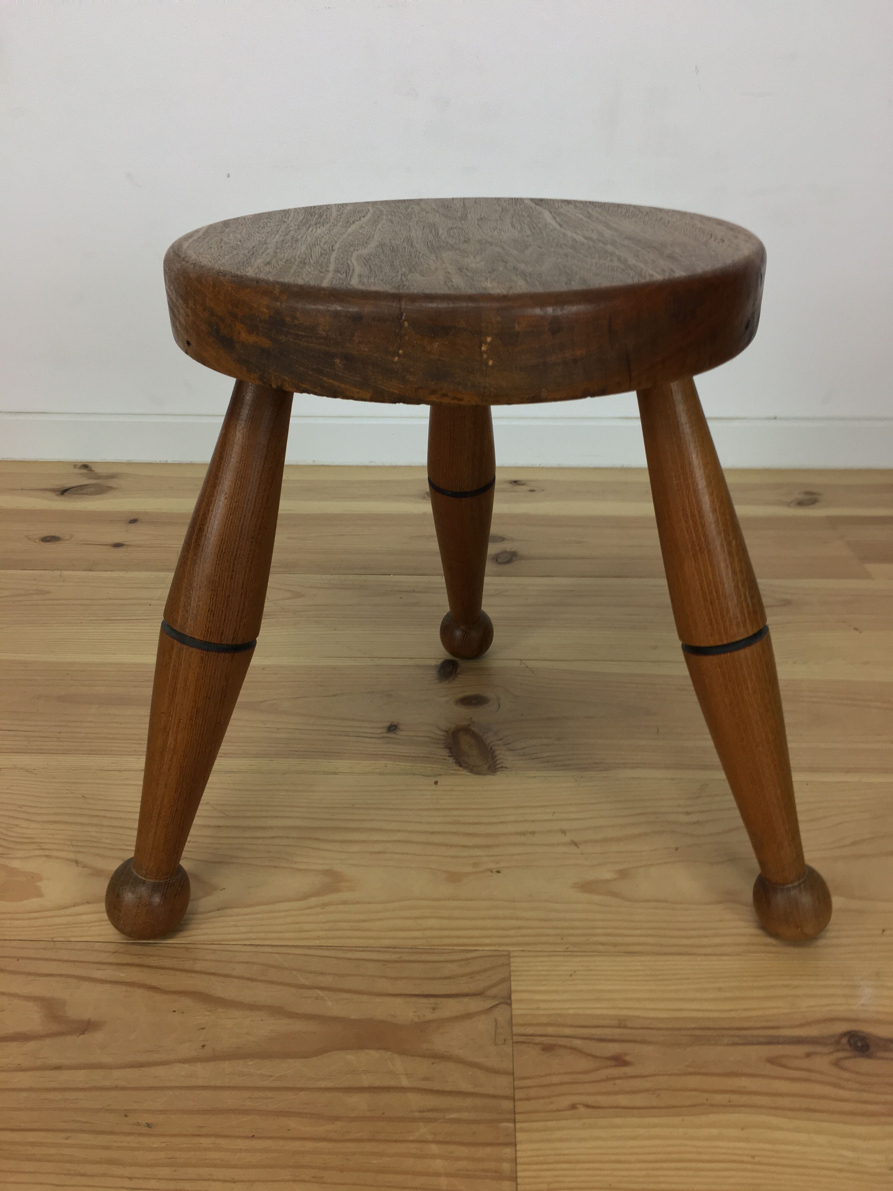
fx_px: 997
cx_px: 446
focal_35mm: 29
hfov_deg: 48.2
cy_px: 596
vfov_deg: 61.7
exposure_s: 1/33
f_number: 2.2
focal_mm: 4.15
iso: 40
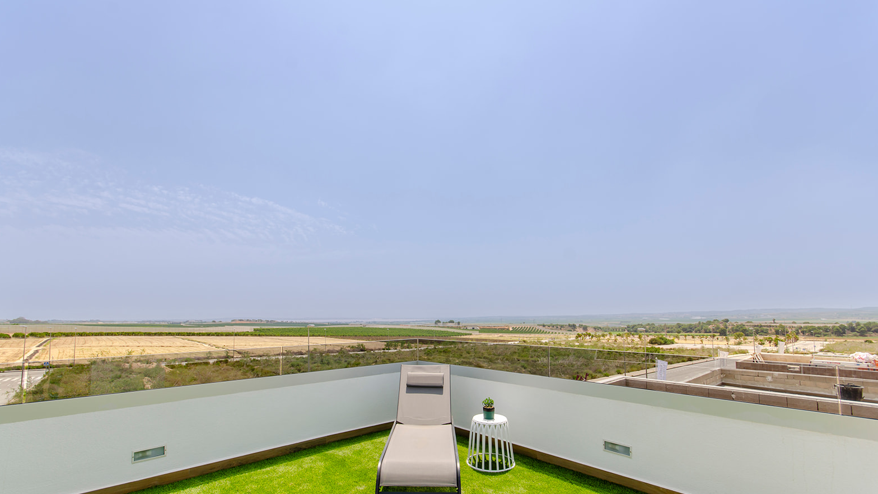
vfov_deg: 66.7
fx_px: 372
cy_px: 283
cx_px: 431
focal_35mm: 16
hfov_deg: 99.4
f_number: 9
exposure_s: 1/250
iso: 100
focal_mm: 10
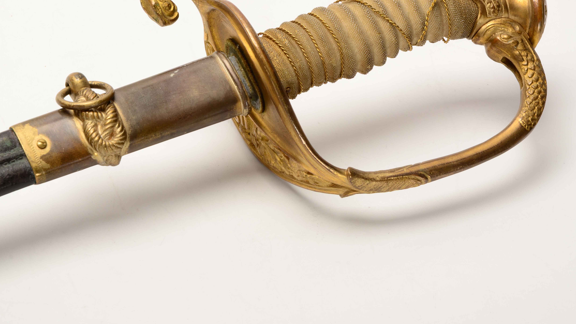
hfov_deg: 14.0
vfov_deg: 7.9
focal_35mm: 154
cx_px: 288
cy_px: 137
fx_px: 2352
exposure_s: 1/160
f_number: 16
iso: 200
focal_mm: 98
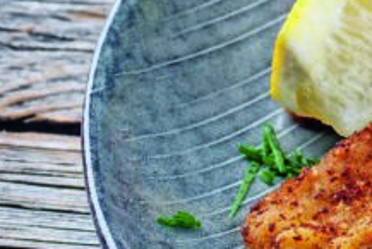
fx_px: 2440
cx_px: 855
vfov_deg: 5.8
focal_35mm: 236
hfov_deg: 8.1
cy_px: 56
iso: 100
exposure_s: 1/200
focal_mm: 50
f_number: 9
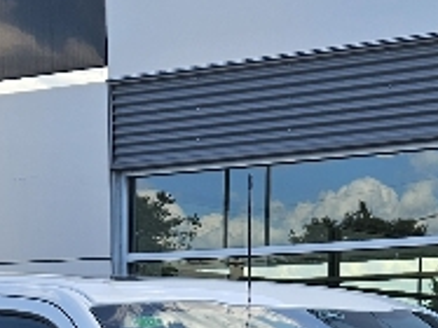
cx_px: 314
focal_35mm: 126
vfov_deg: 10.8
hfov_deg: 15.6
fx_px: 1593
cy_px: 647
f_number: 1.8
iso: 25
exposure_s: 1/667
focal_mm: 5.4
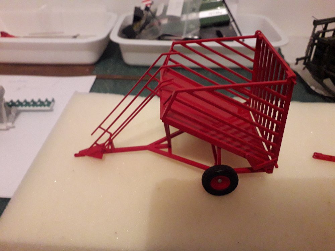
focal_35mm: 27
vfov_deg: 51.4
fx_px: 261
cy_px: 126
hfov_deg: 65.3
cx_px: 168
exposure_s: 1/20
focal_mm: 3.6
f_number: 1.9
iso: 400
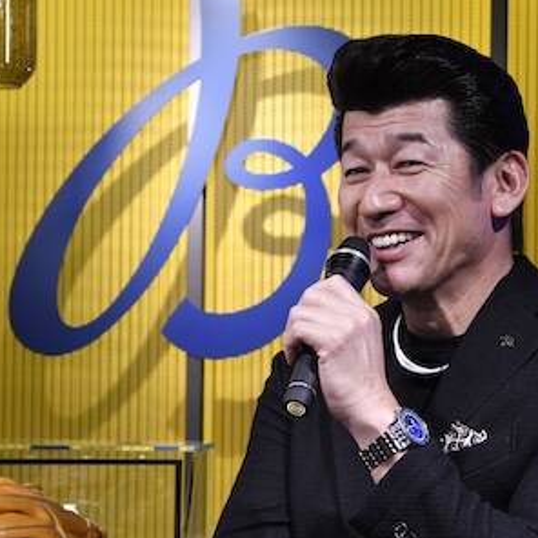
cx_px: 338
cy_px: 259
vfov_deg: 15.6
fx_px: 1969
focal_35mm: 112
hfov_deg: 15.5
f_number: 5.6
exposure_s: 1/125
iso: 1600
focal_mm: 52
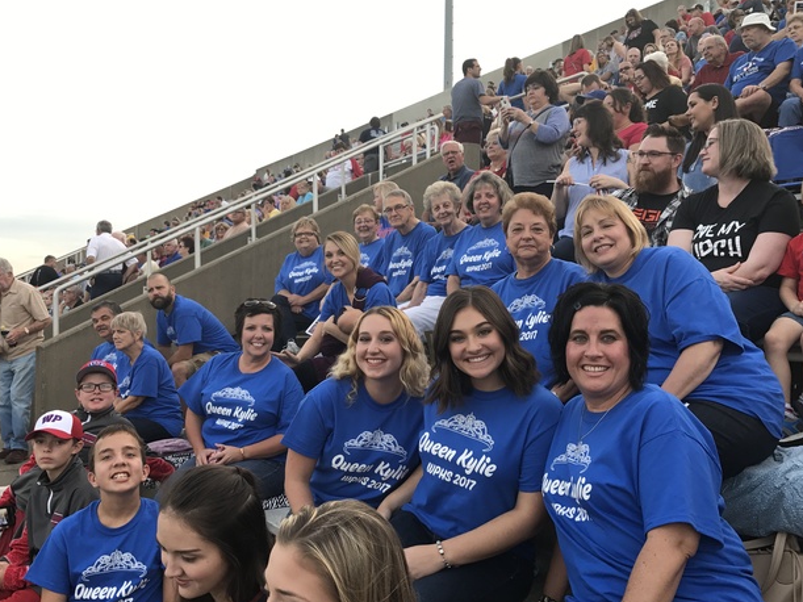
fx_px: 765
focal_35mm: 33
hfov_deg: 55.3
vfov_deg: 42.9
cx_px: 369
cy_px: 304
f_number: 1.8
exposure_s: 1/129
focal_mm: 3.99
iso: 20
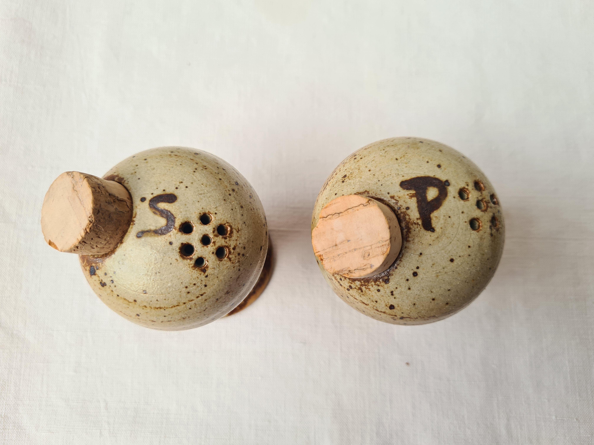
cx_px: 297
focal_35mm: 26
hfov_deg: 67.3
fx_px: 446
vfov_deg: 53.1
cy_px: 222
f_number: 1.8
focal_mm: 5.4
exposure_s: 1/474
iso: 50
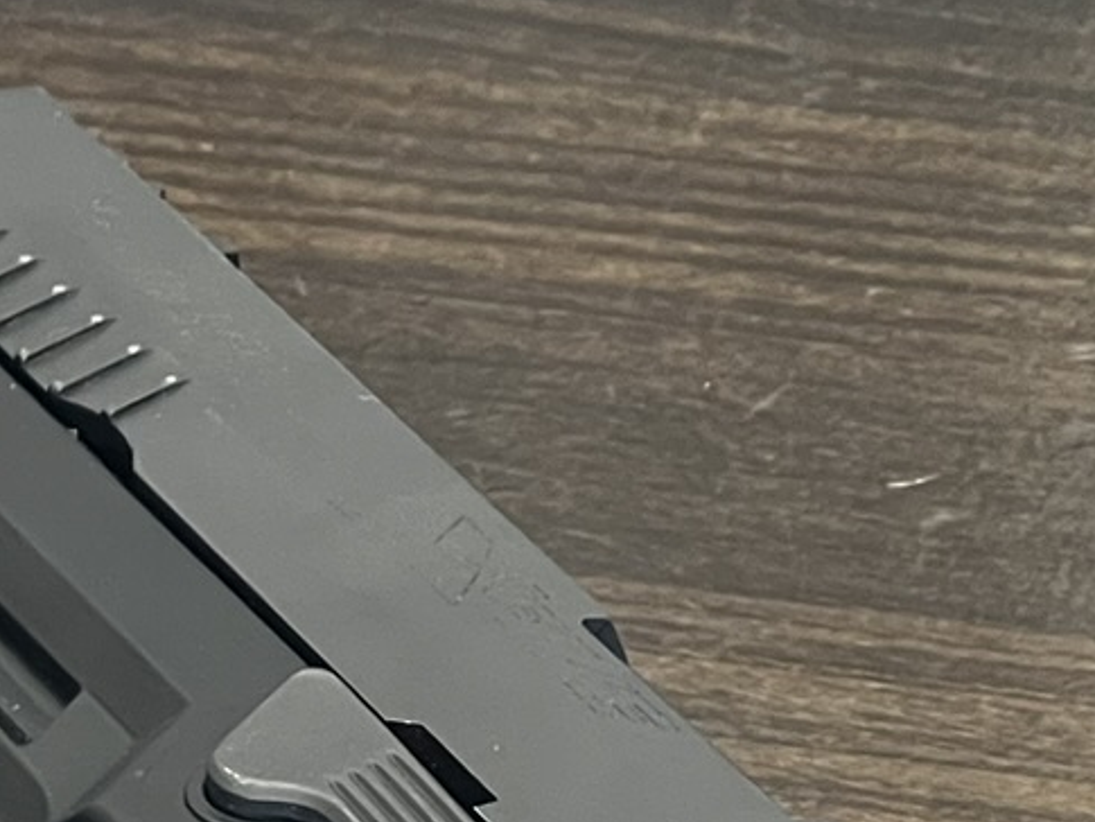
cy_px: 1055
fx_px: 10283
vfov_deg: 4.6
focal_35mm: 325
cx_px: 106
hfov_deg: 6.1
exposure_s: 1/64
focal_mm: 9
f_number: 2.8
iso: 200
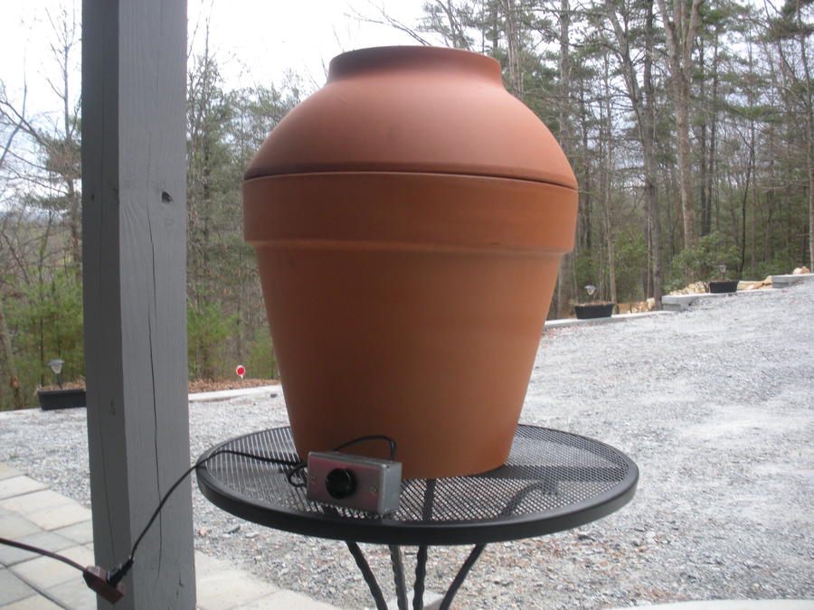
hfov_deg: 51.4
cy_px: 305
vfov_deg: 39.7
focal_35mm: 36
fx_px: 847
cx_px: 407
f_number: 3.5
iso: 113
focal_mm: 6.3
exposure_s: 1/55.5
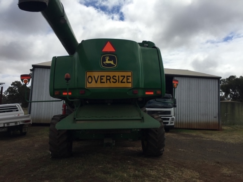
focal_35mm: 29
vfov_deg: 48.2
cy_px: 91
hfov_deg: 61.7
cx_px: 122
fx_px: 204
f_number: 2.2
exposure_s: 1/4405
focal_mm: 4.15
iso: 32
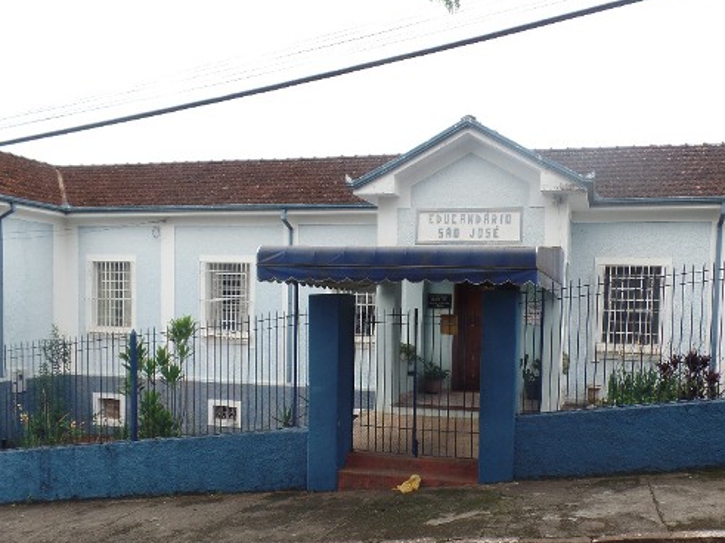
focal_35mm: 30
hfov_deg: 59.6
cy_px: 339
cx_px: 430
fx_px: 628
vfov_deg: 46.4
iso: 80
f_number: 3.5
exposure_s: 1/90
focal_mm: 4.1
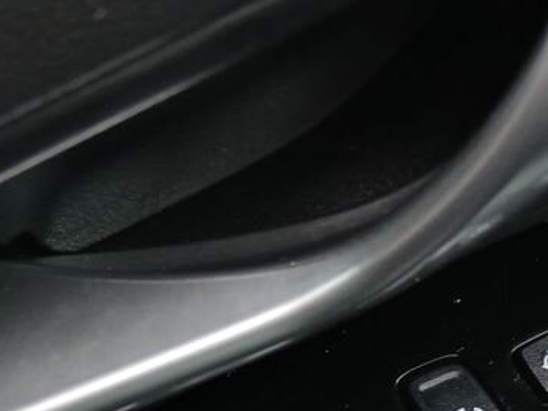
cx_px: 313
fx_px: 1187
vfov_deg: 17.9
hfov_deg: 26.0
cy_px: 587
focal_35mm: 75
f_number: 1.8
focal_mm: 3.98
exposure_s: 1/50
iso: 200
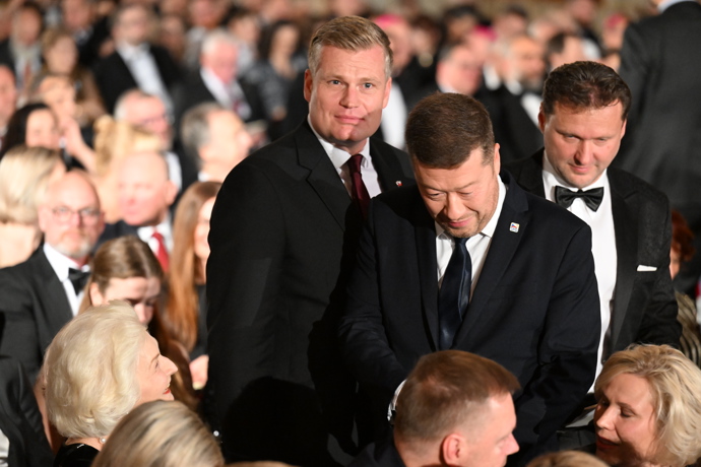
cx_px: 350
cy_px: 234
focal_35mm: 155
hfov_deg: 13.2
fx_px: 3018
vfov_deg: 8.9
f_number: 3.5
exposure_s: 1/200
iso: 8000
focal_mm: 155
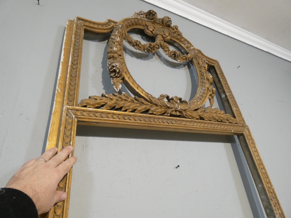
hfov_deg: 81.7
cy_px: 109
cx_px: 146
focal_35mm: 20
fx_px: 168
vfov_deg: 66.0
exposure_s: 1/125
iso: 640
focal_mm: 3.6
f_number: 2.8
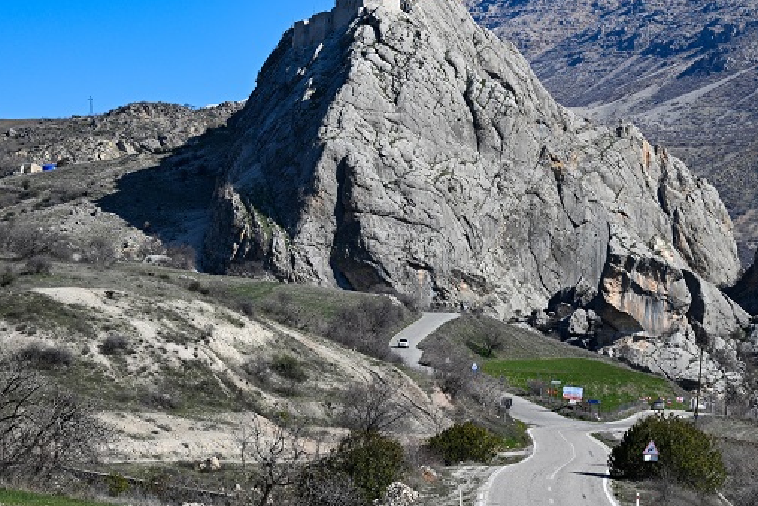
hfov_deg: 16.5
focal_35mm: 124
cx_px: 437
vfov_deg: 11.1
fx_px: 2611
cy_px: 212
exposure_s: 1/1000
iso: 200
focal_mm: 70
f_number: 7.1
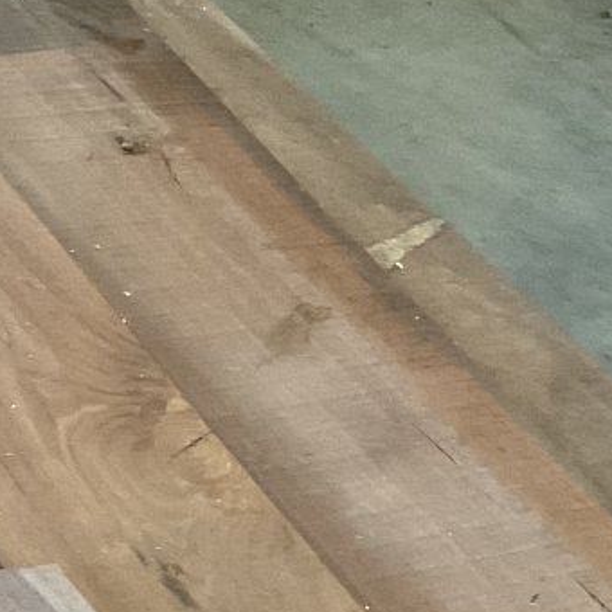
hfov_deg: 14.4
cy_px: 867
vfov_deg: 14.4
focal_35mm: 114
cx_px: -256
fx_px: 2280
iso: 250
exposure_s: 1/40
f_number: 1.8
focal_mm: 3
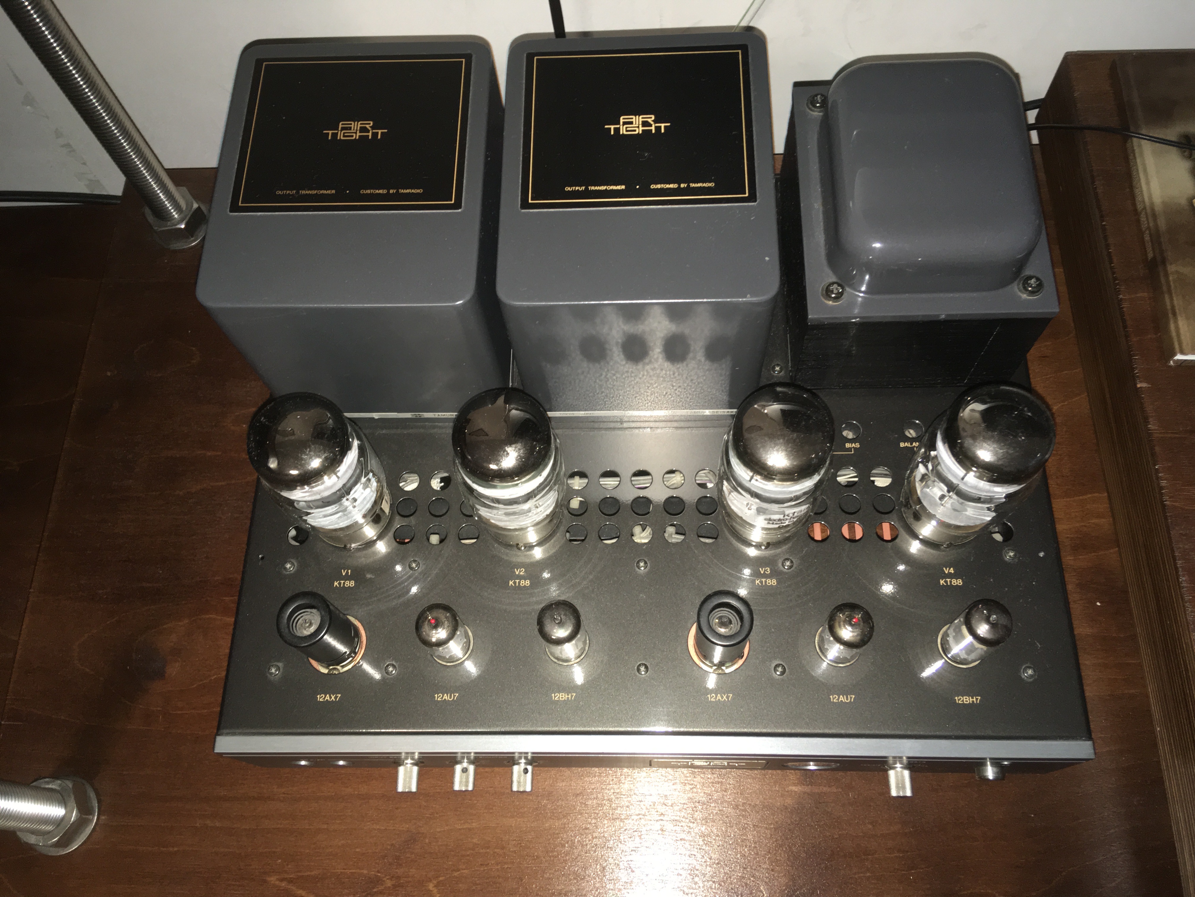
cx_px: 598
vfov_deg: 48.2
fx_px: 1001
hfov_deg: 61.7
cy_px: 448
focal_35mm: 29
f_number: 2.2
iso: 64
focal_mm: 4.15
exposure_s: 1/17
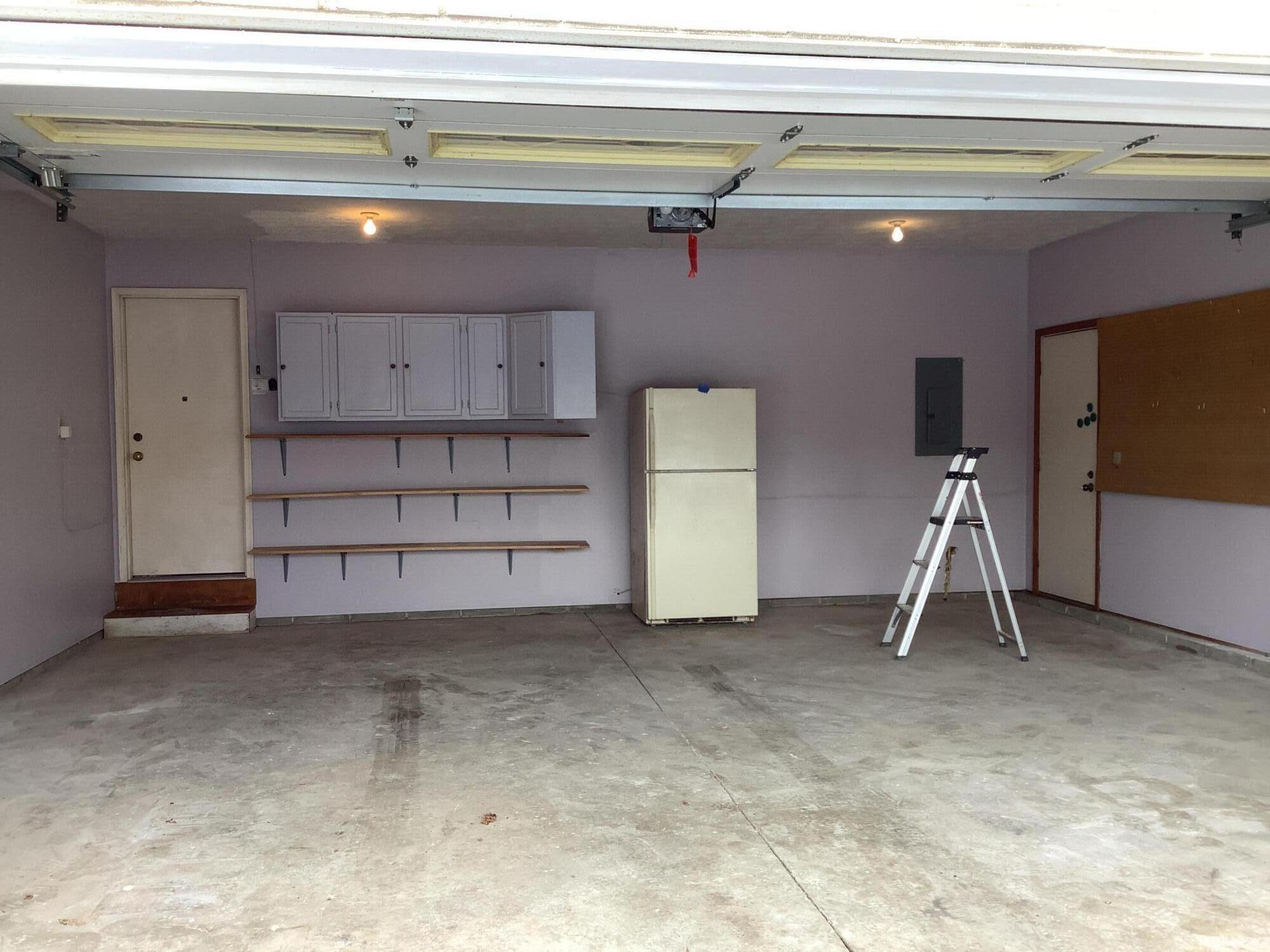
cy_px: 476
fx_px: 1137
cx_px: 635
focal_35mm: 31
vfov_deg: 45.4
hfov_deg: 58.4
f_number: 2.4
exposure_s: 1/129
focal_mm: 3.3
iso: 25
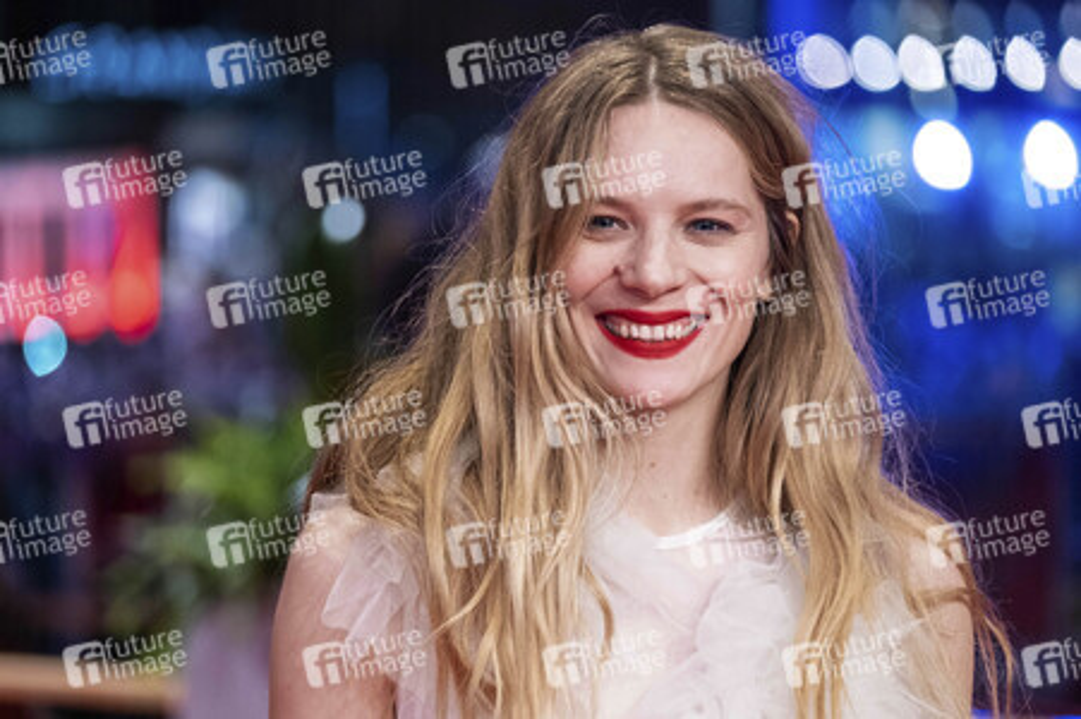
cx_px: 540
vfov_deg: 7.7
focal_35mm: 179
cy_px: 360
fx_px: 5371
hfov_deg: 11.5
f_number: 2.8
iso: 2500
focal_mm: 119.2
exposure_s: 1/220
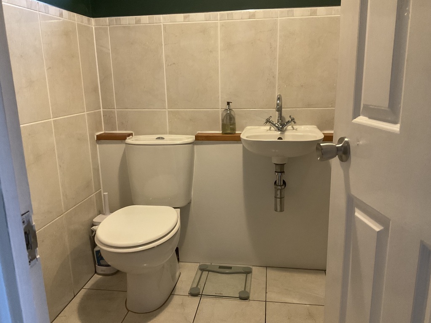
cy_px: 162
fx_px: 361
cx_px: 216
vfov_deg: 48.2
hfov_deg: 61.7
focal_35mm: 29
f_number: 1.8
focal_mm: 3
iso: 200
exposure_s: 1/50
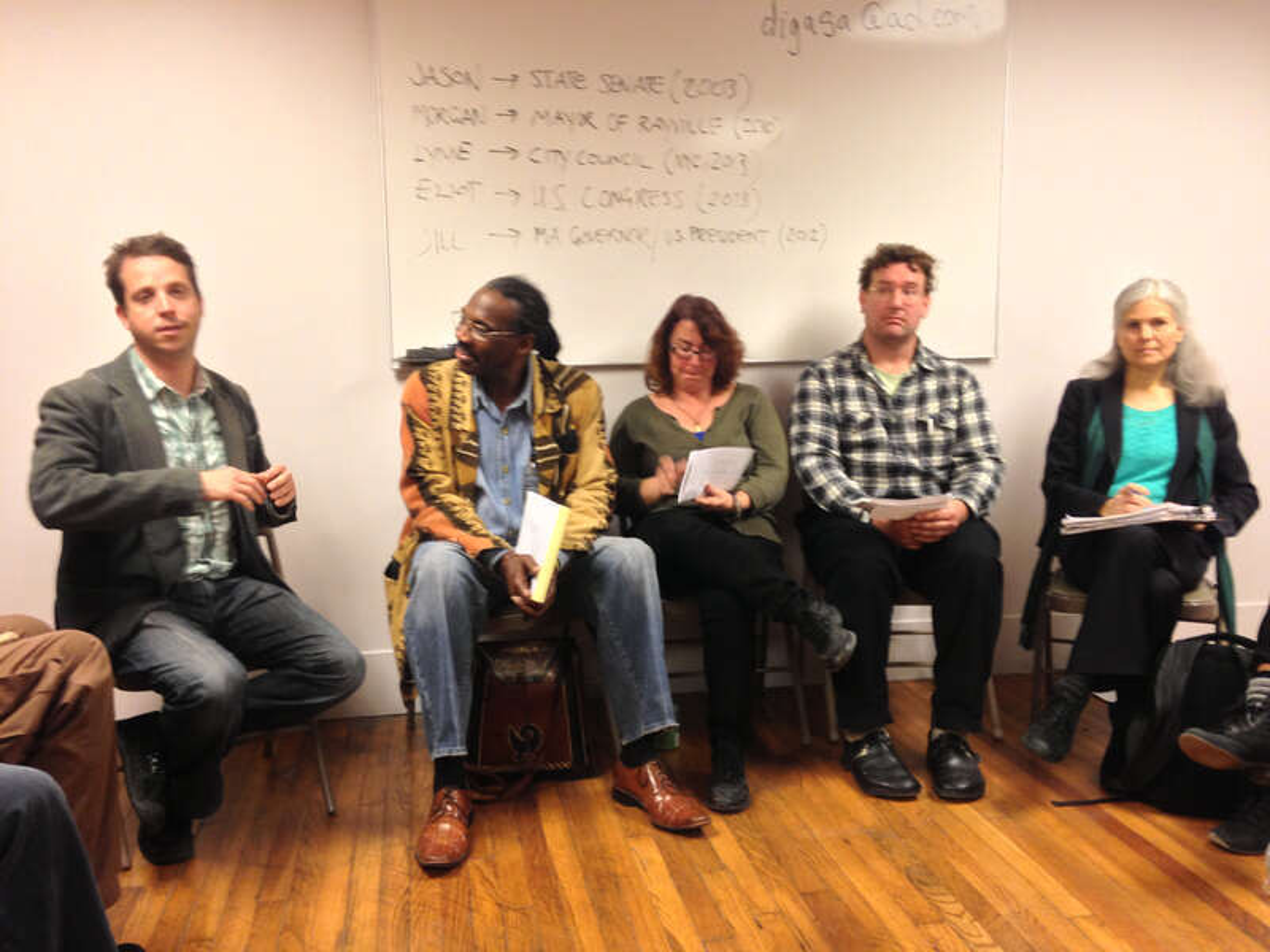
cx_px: 635
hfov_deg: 55.4
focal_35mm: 33
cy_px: 476
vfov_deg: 42.9
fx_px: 1211
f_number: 2.4
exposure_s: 1/20
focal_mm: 4.13
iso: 125
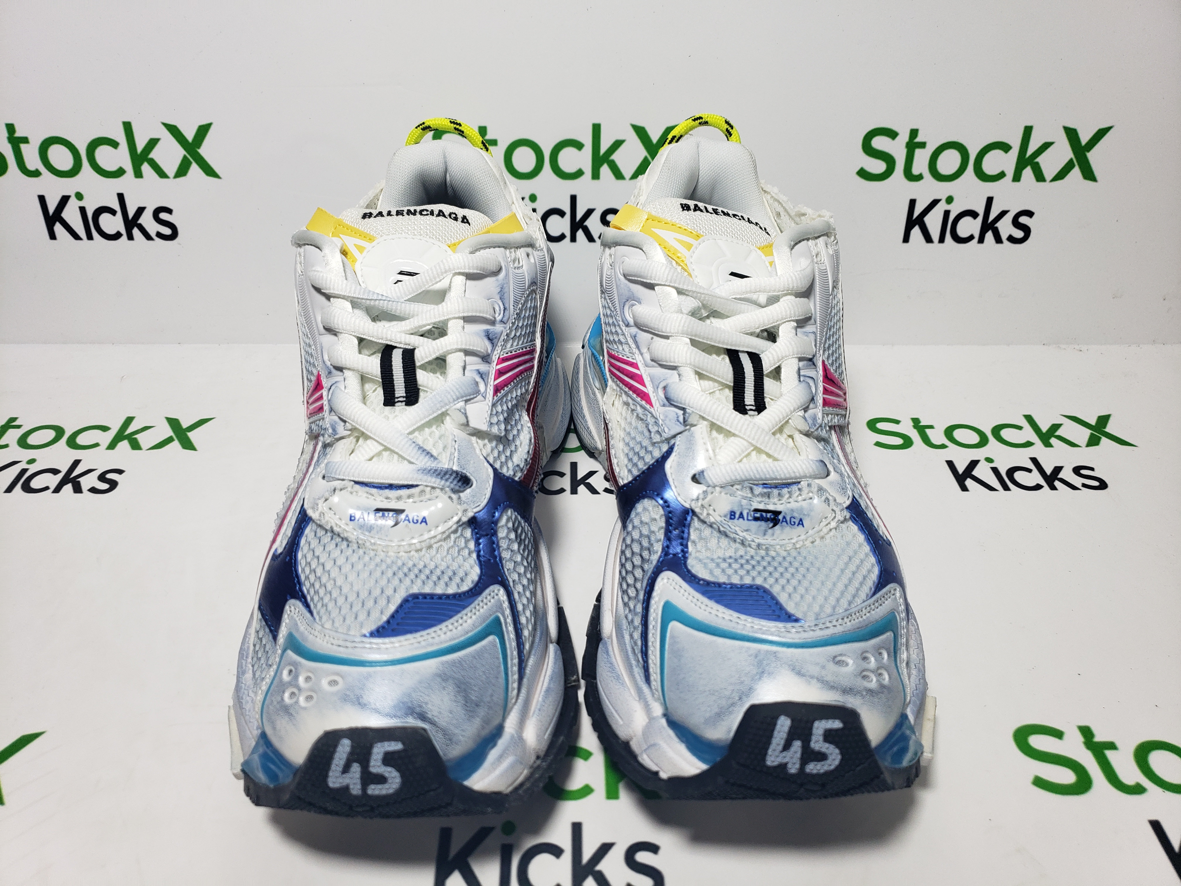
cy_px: 443
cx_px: 590
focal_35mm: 26
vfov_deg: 53.1
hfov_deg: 67.3
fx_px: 887
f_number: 1.5
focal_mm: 4.3
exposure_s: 1/466
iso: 50
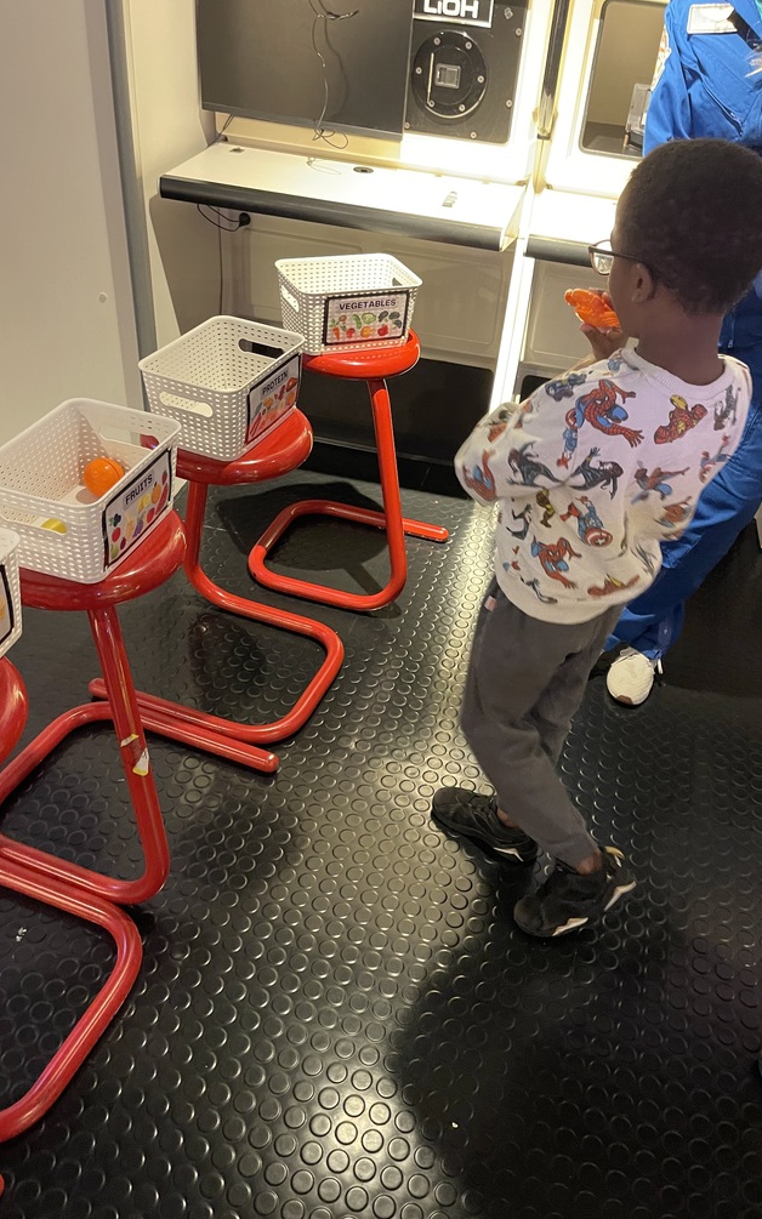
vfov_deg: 68.4
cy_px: 610
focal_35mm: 27
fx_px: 897
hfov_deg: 46.0
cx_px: 416
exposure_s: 1/30
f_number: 1.6
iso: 640
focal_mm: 5.1
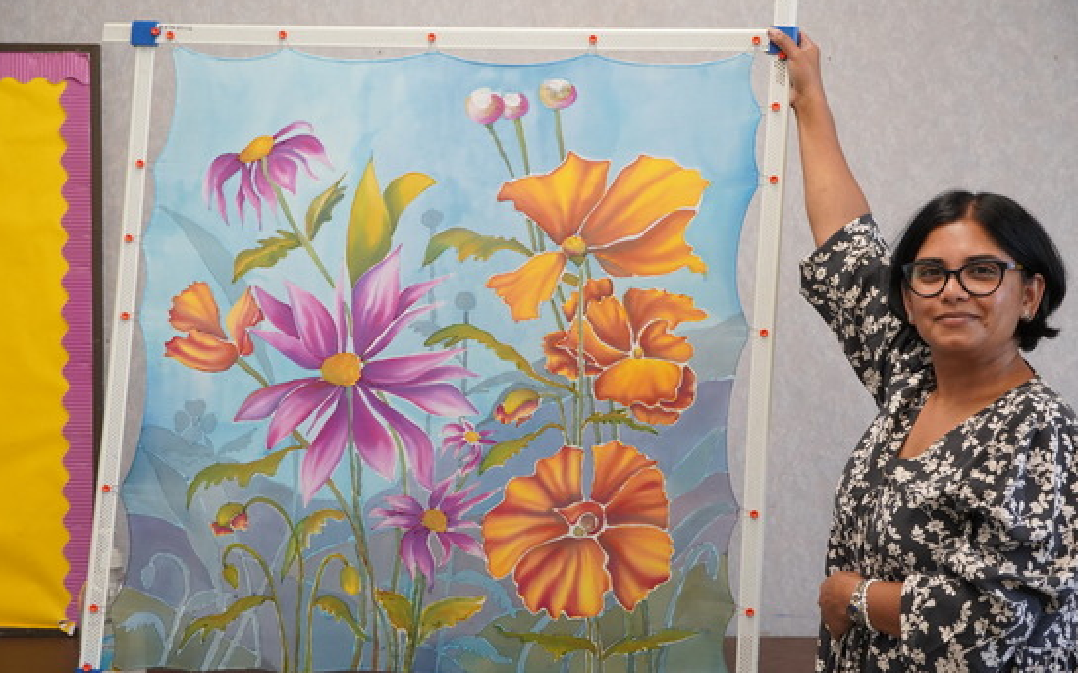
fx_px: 1602
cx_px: 544
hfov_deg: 37.2
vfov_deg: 23.7
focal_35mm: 55
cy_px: 356
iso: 1600
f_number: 4.5
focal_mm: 35
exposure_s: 1/160
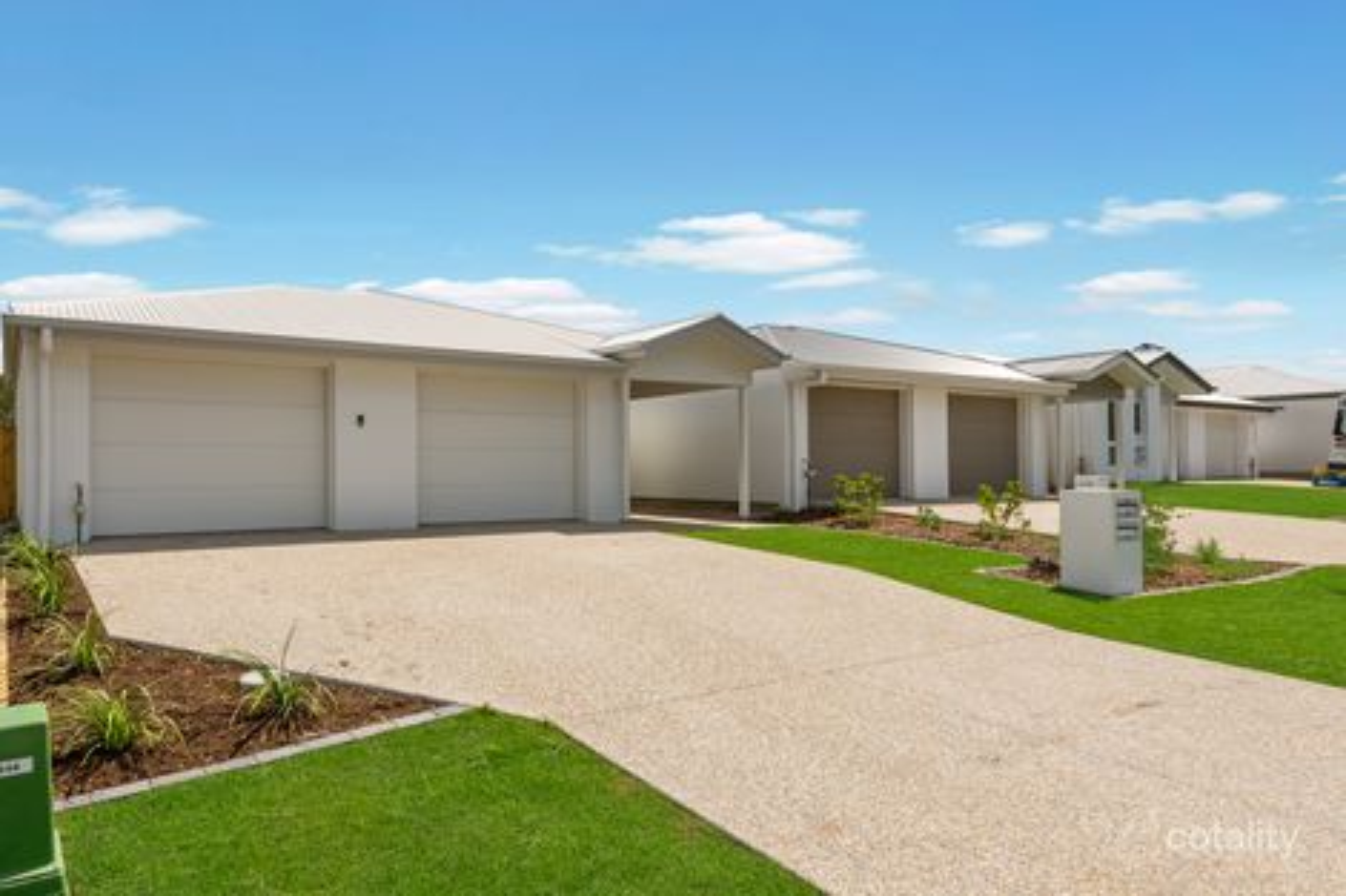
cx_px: 673
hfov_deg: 96.8
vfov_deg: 73.7
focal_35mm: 16
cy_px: 448
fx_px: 598
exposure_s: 1/500
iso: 400
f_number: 11
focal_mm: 16
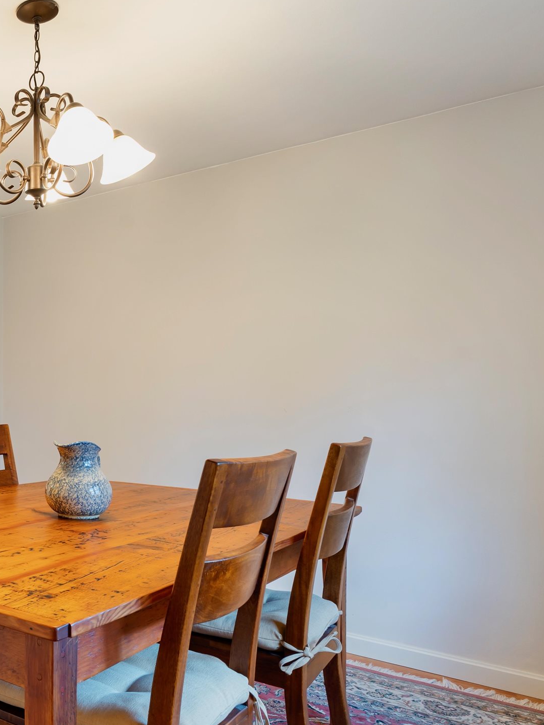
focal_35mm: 33
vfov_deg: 55.2
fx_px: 691
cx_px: -86
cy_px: 407
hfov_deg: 35.2
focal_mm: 16
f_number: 8
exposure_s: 1
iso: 100
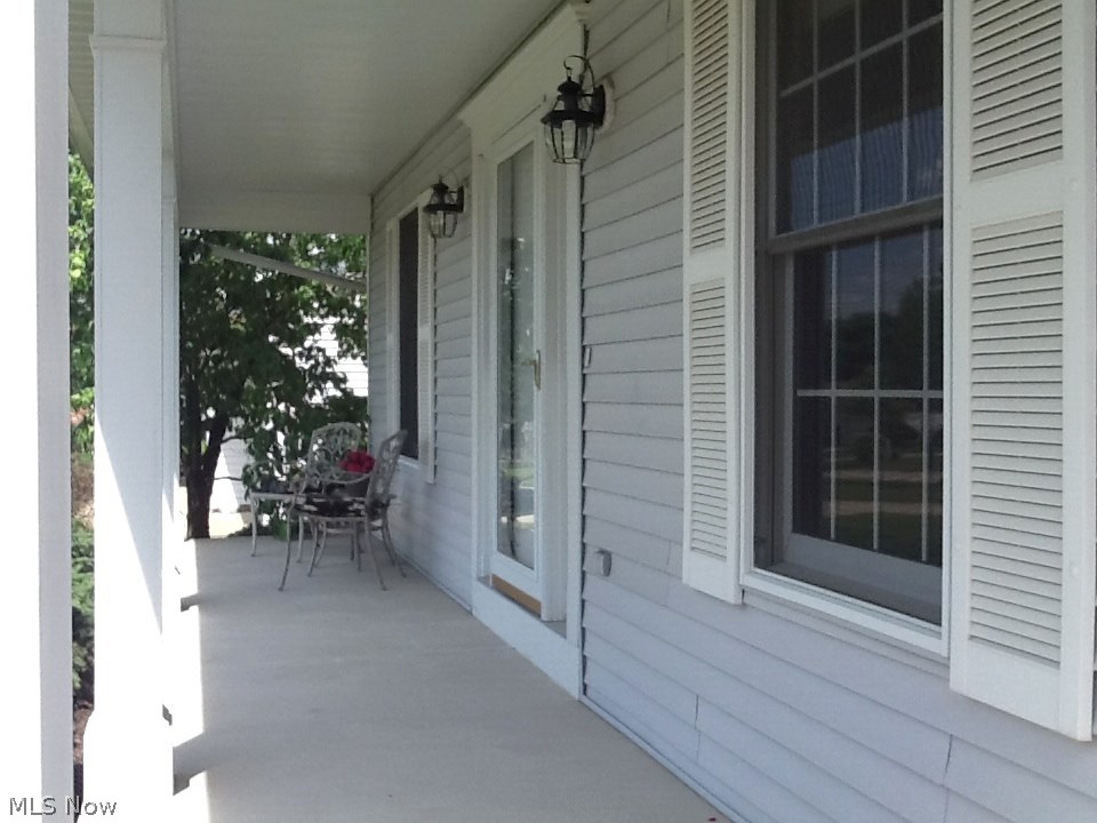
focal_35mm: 44
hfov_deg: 42.9
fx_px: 1394
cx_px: 548
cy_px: 412
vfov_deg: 32.9
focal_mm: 2.03
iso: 40
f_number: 2.4
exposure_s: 1/685
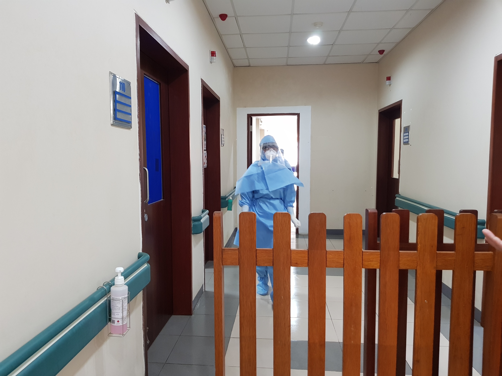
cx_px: 251
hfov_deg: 67.3
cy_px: 188
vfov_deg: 53.1
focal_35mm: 26
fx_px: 377
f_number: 1.7
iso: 200
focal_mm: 4.3
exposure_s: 1/27
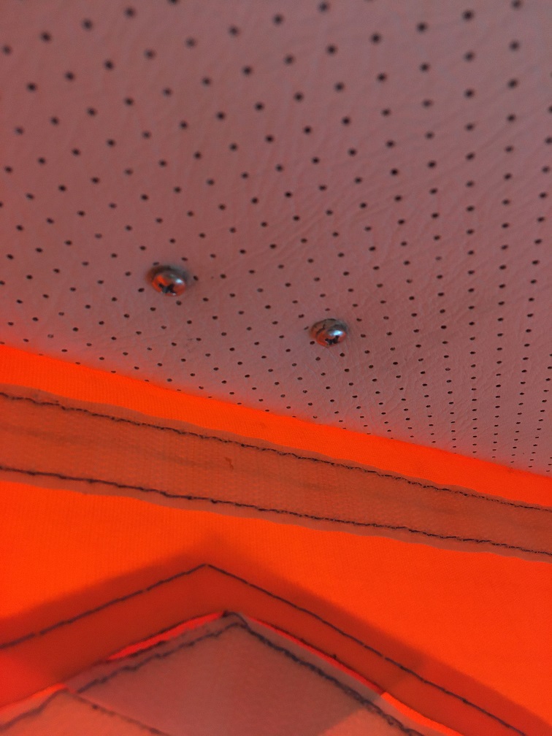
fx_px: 617
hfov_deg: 48.2
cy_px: 368
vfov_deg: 61.7
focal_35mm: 29
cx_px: 276
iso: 160
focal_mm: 4.15
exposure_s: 1/33
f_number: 2.2
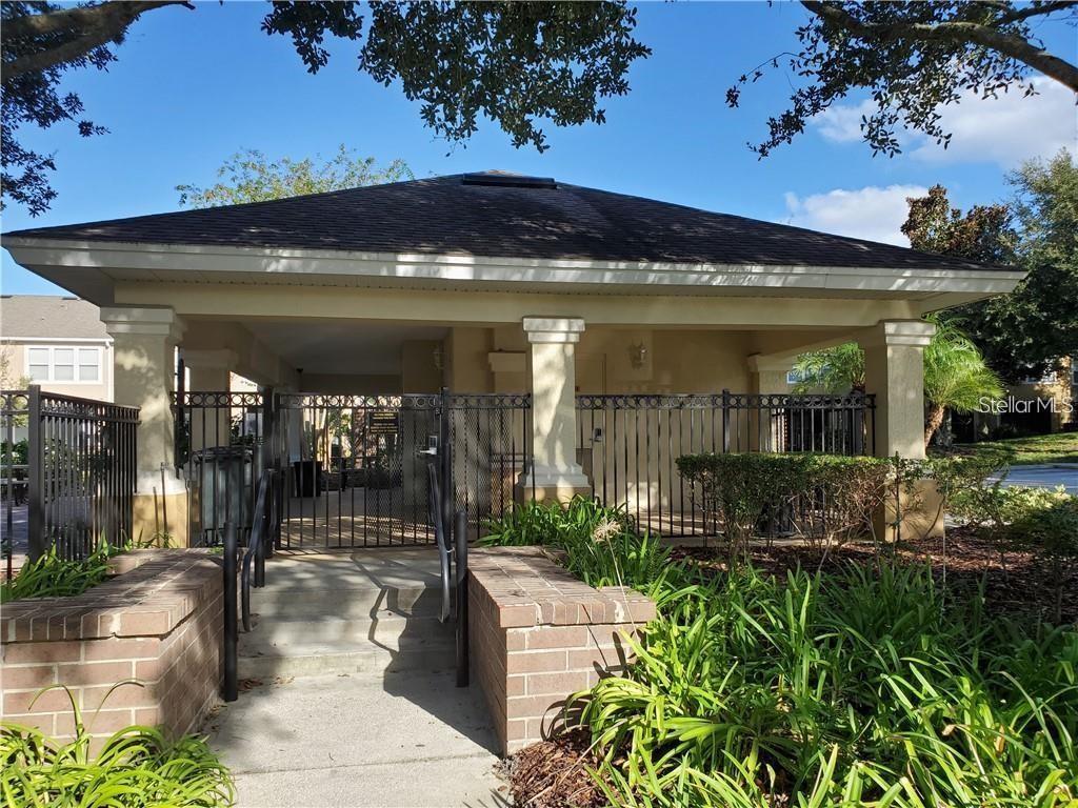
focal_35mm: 26
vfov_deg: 53.1
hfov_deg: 67.3
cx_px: 539
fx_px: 810
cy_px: 404
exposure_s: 1/705
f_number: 2.4
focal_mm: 4.3
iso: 50
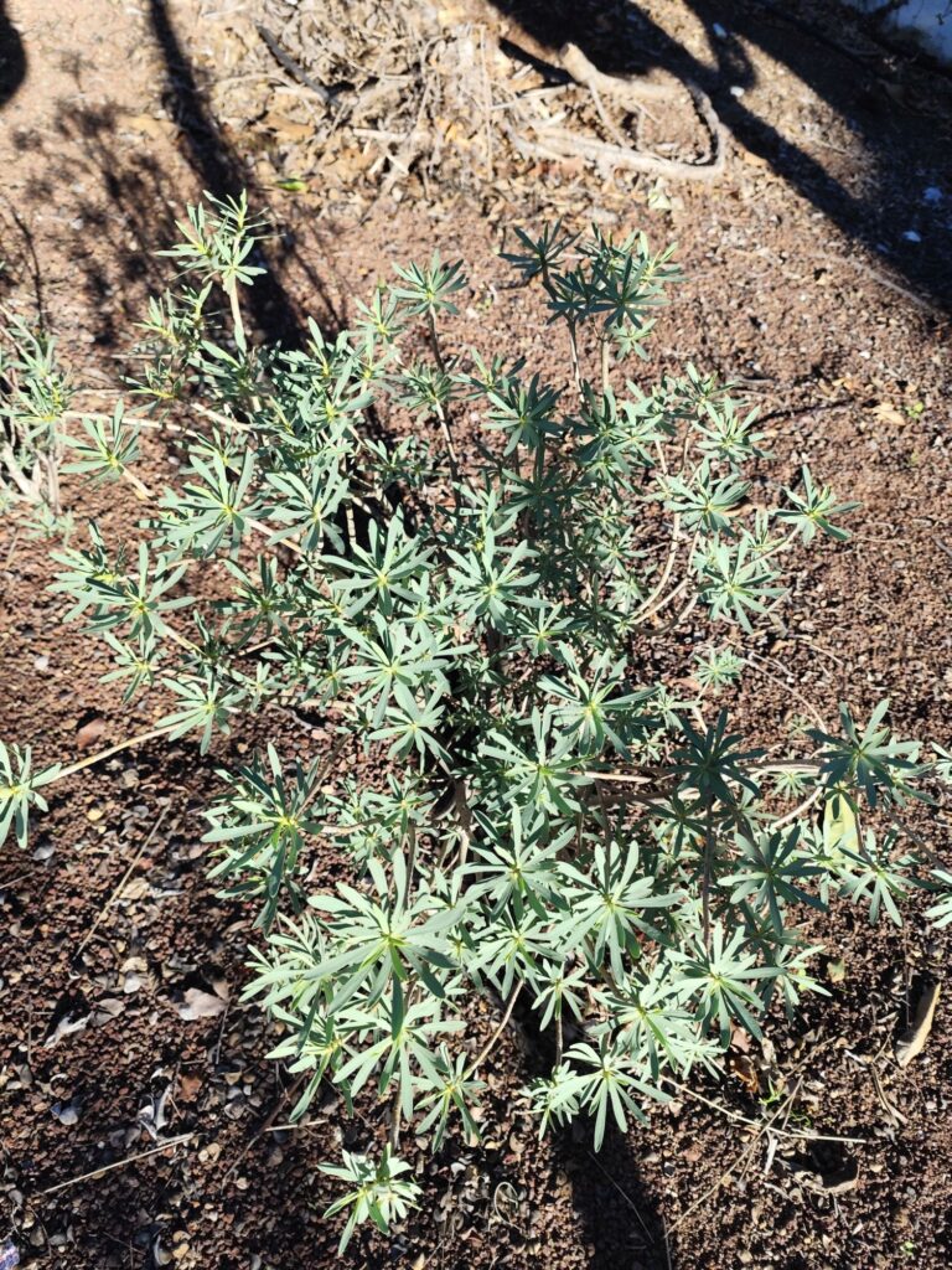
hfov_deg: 58.9
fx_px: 843
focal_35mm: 23
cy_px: 635
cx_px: 476
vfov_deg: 73.9
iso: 50
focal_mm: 6.19
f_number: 1.65
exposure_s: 1/411
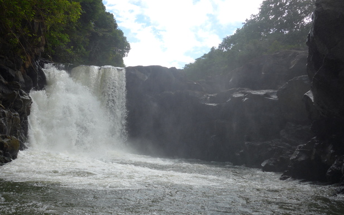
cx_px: 170
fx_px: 366
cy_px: 95
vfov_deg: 32.7
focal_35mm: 39
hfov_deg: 50.4
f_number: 2.8
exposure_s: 1/1300
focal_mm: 7.5
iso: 80
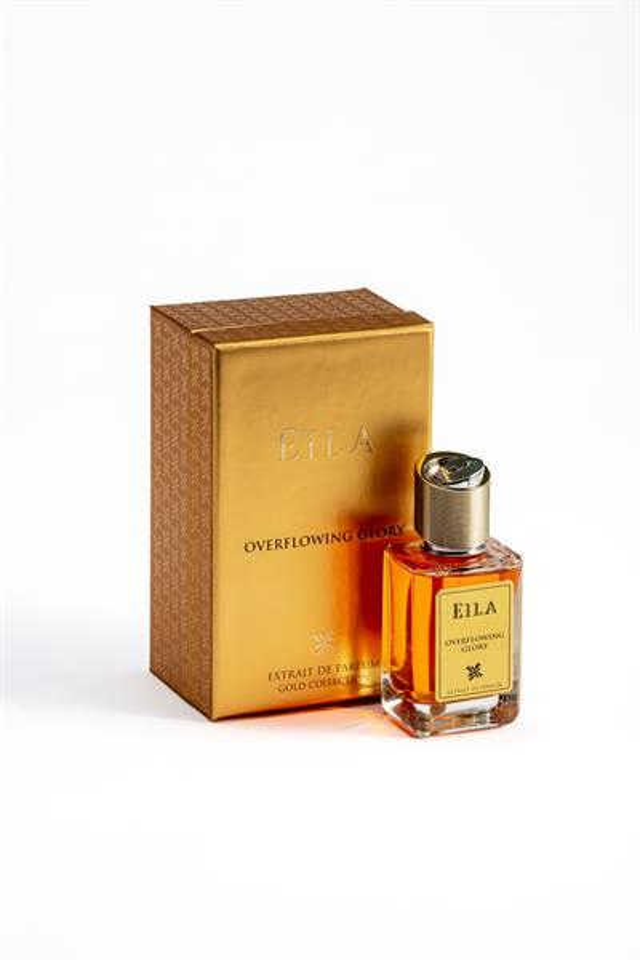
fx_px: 5333
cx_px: 320
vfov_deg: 10.3
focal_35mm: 200
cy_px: 480
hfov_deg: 6.9
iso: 100
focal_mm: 200
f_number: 16
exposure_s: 1/160
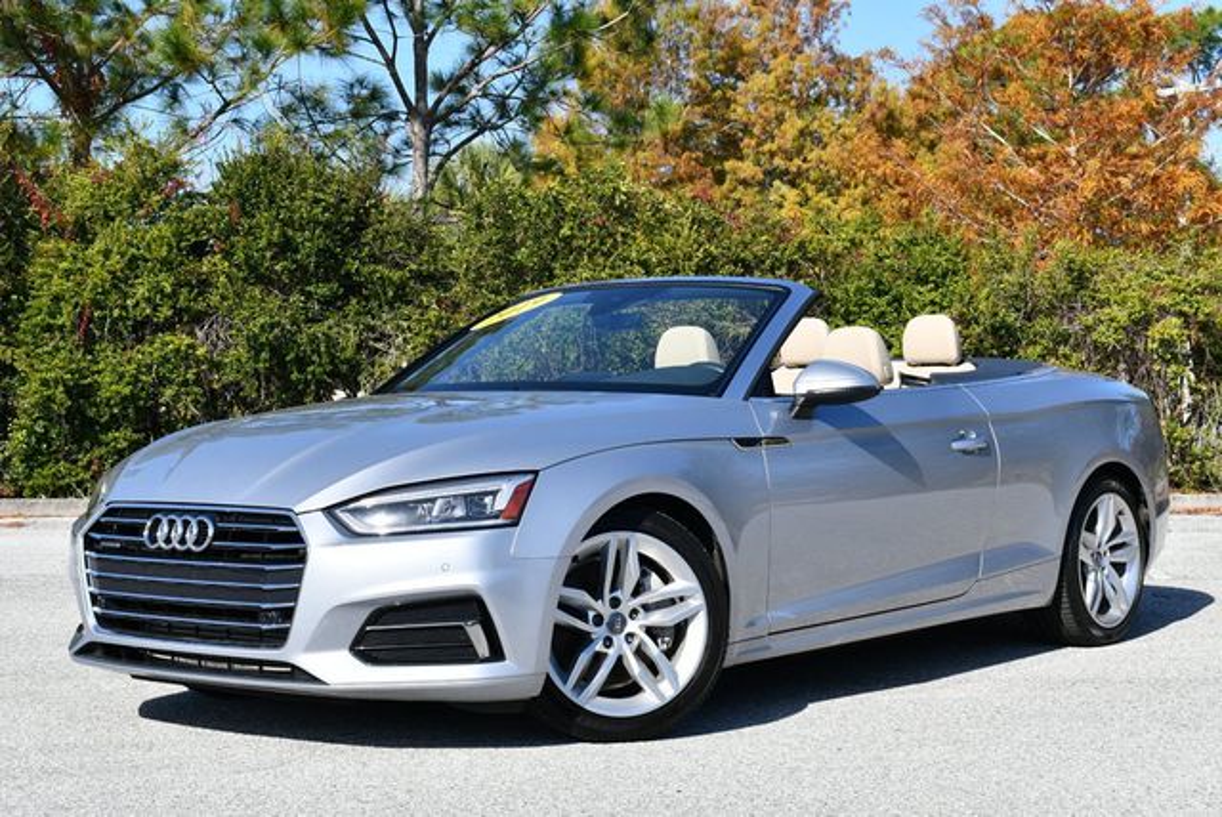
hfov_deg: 31.4
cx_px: 611
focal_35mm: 64
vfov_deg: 21.3
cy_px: 408
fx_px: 2174
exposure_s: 1/320
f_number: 8
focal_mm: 32
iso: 100
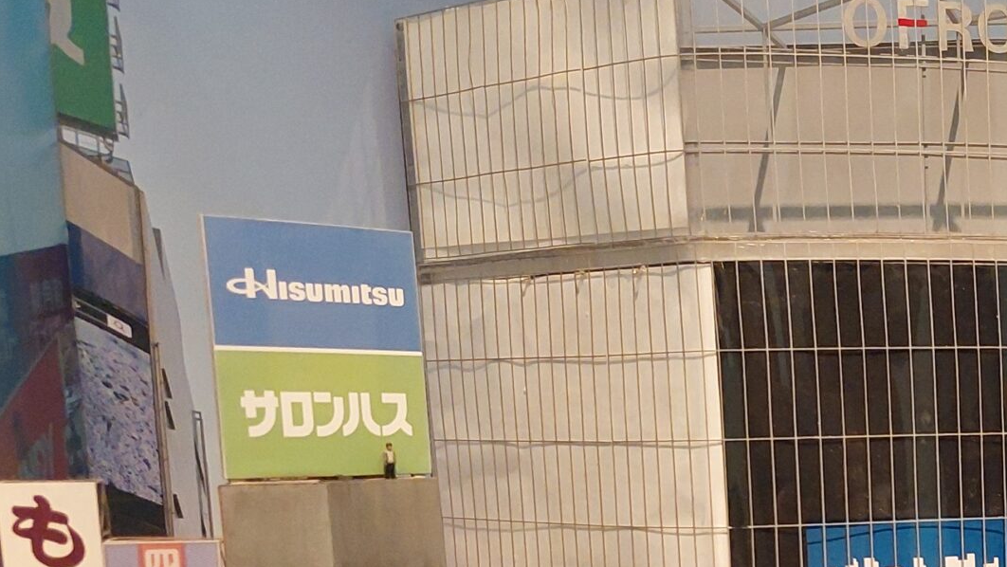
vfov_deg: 18.0
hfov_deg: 29.3
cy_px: 707
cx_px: 1167
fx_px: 1683
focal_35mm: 63
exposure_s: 1/120
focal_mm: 5.23
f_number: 1.8
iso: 250
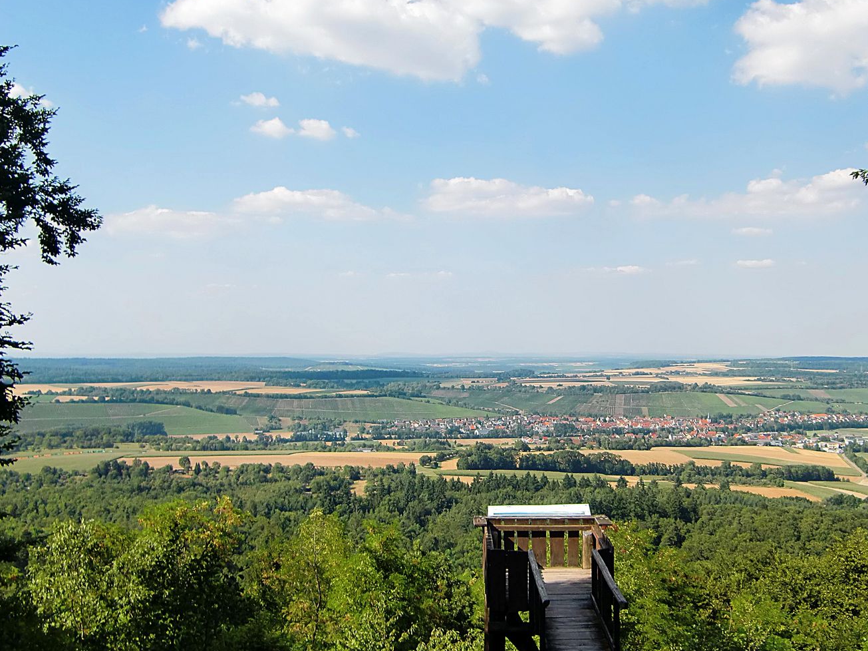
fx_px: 1078
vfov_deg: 33.6
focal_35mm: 43
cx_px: 507
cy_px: 310
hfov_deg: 43.7
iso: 64
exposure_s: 1/160
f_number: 7.2
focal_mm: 5.8
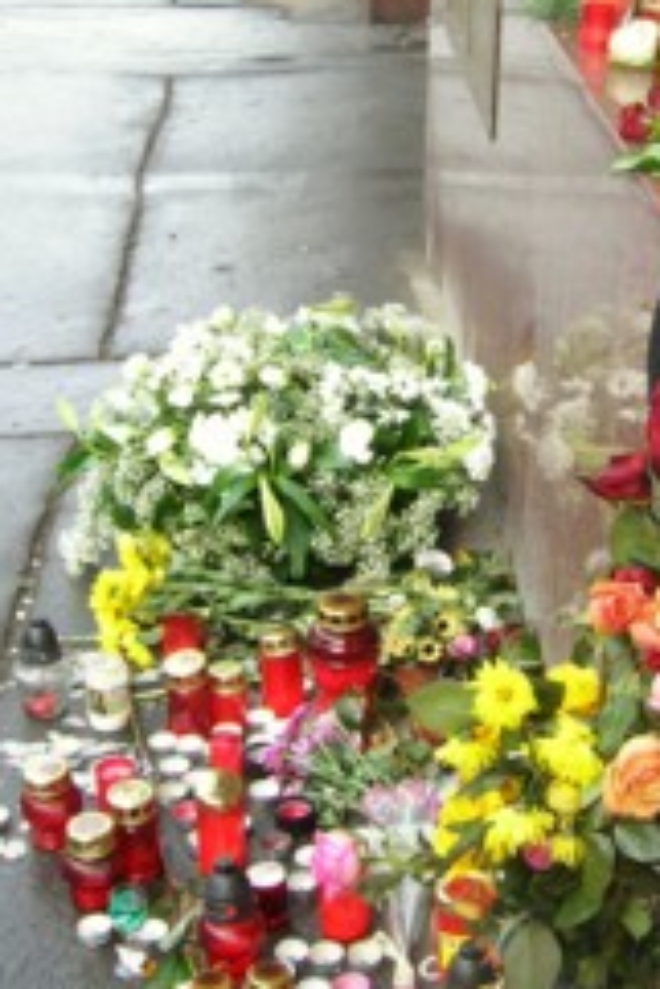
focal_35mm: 70
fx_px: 1922
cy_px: 304
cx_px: 607
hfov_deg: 19.1
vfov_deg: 28.6
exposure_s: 1/60
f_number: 2.8
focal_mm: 60
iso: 80
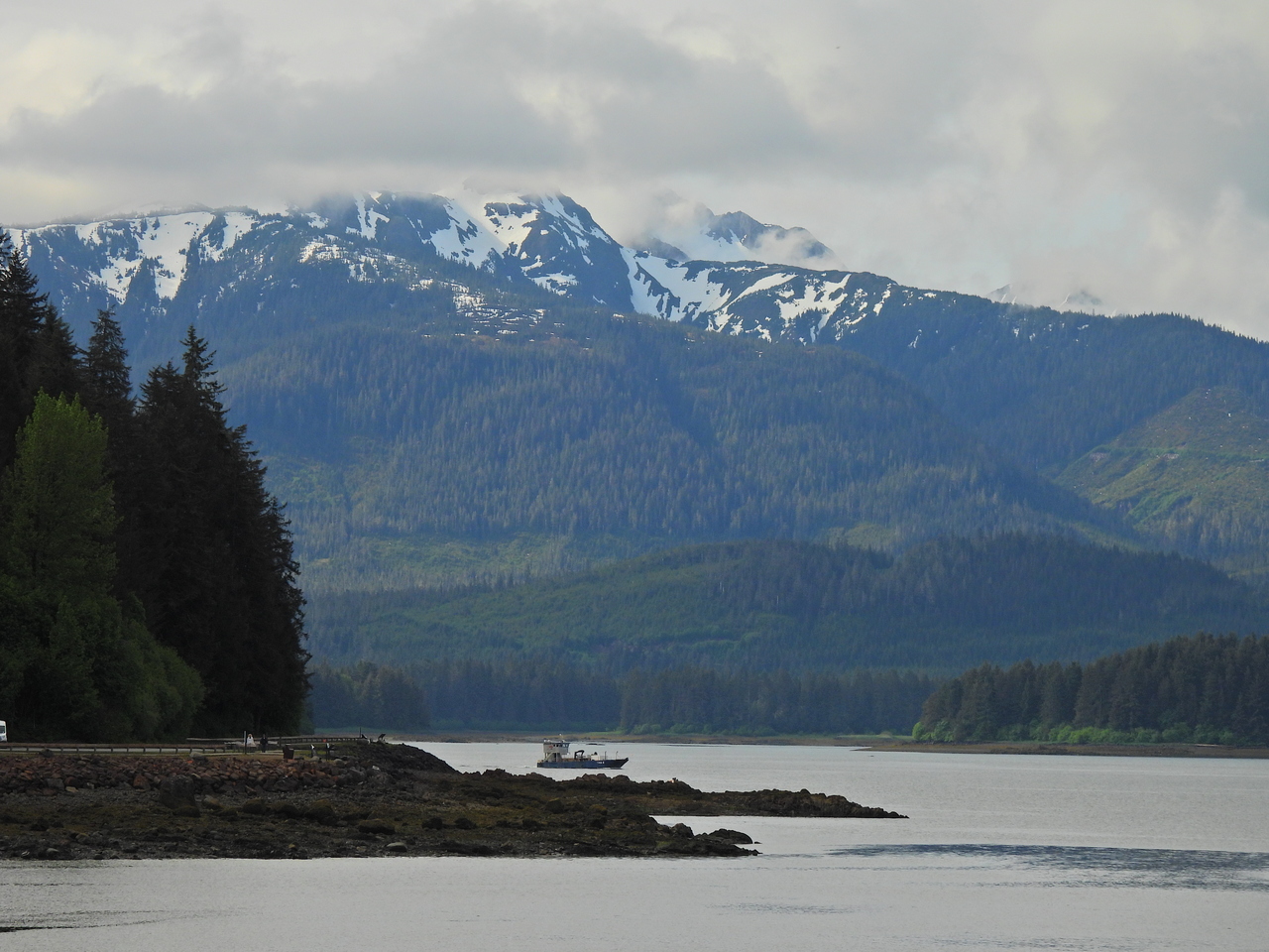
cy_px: 476
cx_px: 634
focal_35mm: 185
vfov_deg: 8.0
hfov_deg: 10.7
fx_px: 6782
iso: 100
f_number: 4.5
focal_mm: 33
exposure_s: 1/1250
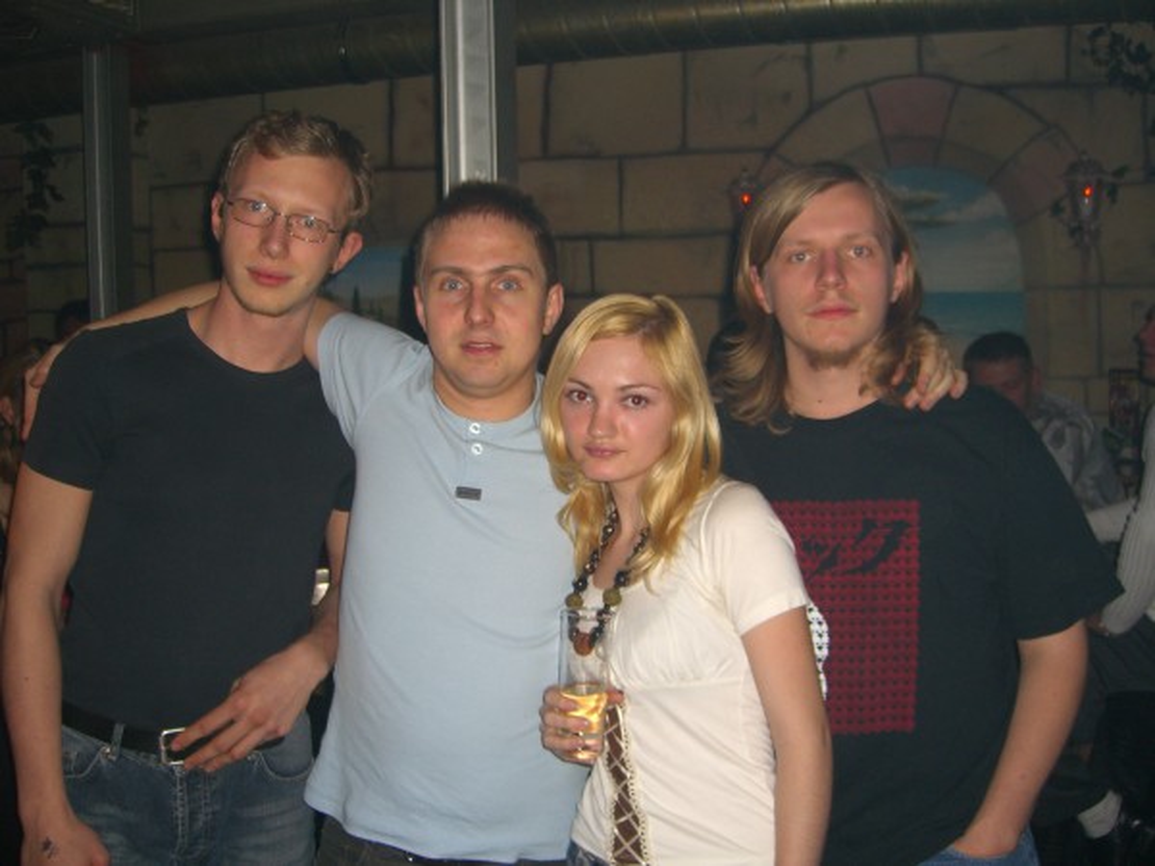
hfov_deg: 49.0
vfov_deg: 37.7
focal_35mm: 38
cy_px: 433
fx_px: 1268
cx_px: 578
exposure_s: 1/60
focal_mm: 7.9
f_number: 2.8
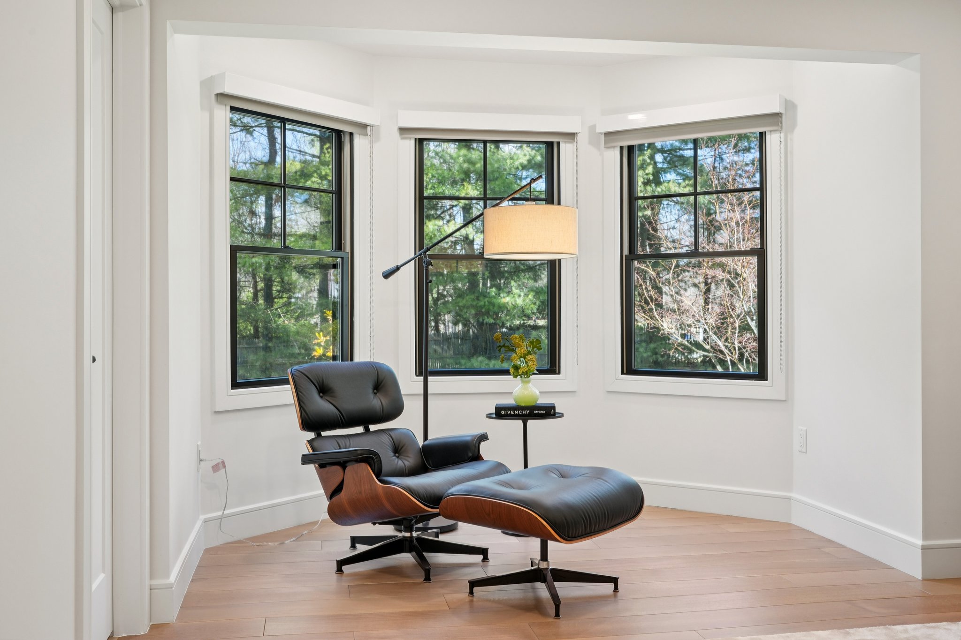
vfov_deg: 37.8
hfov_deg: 54.4
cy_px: 320
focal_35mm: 35
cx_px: 480
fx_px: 934
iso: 400
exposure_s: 1/30
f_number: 9
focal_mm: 35
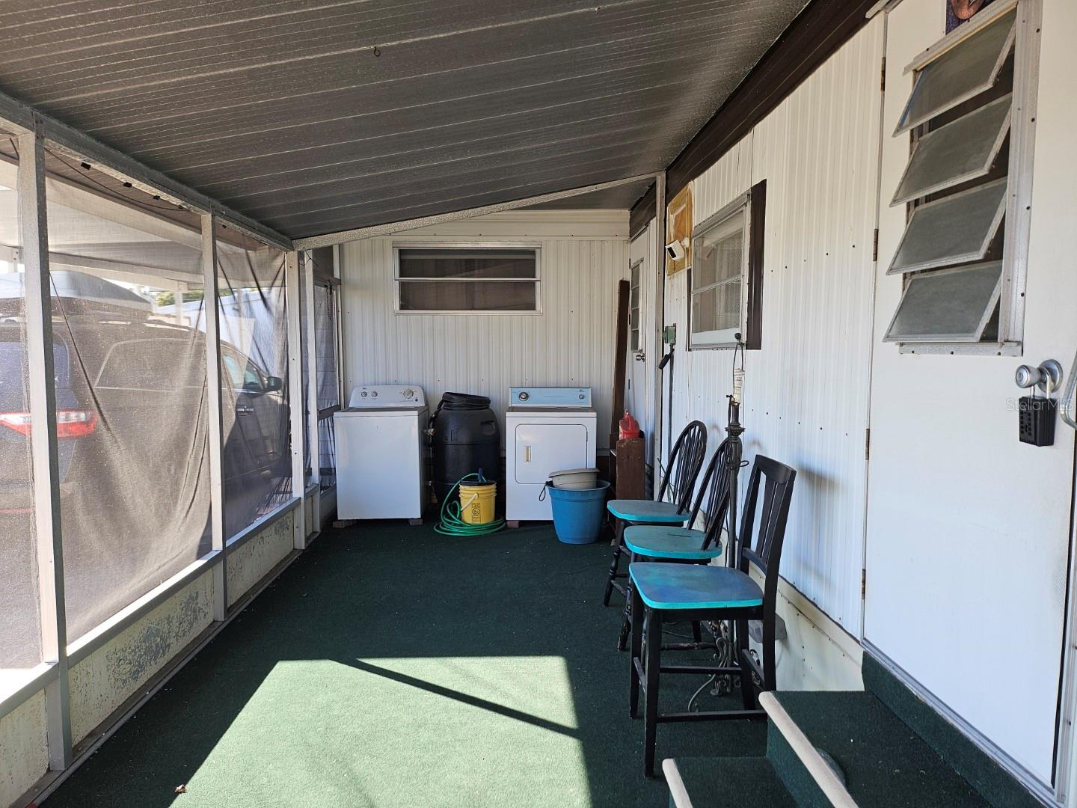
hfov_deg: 71.6
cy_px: 404
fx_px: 747
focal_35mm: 24
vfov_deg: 56.8
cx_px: 538
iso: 64
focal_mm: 5
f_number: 1.8
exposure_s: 1/180
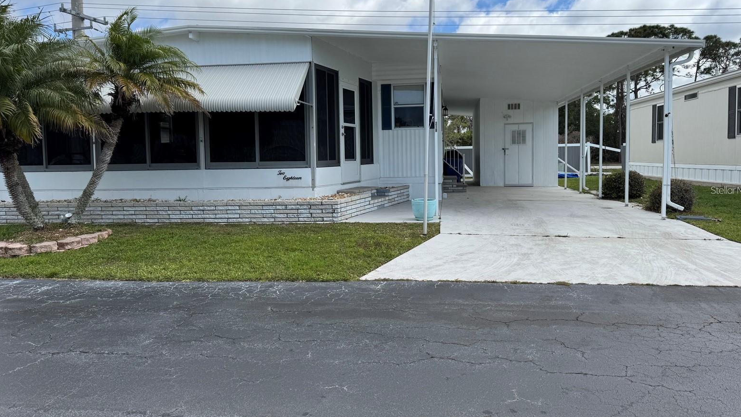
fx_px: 531
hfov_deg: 69.8
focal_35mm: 27
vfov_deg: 42.9
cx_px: 373
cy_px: 190
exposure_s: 1/4608
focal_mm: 6.76
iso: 80
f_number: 1.78
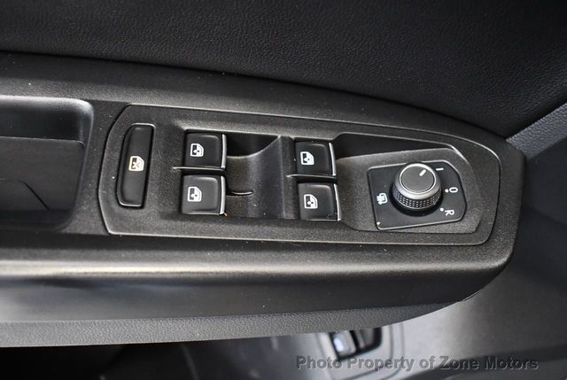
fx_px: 568
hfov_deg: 53.1
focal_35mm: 36
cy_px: 190
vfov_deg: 37.0
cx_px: 284
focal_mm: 18
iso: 4000
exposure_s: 1/60
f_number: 3.5
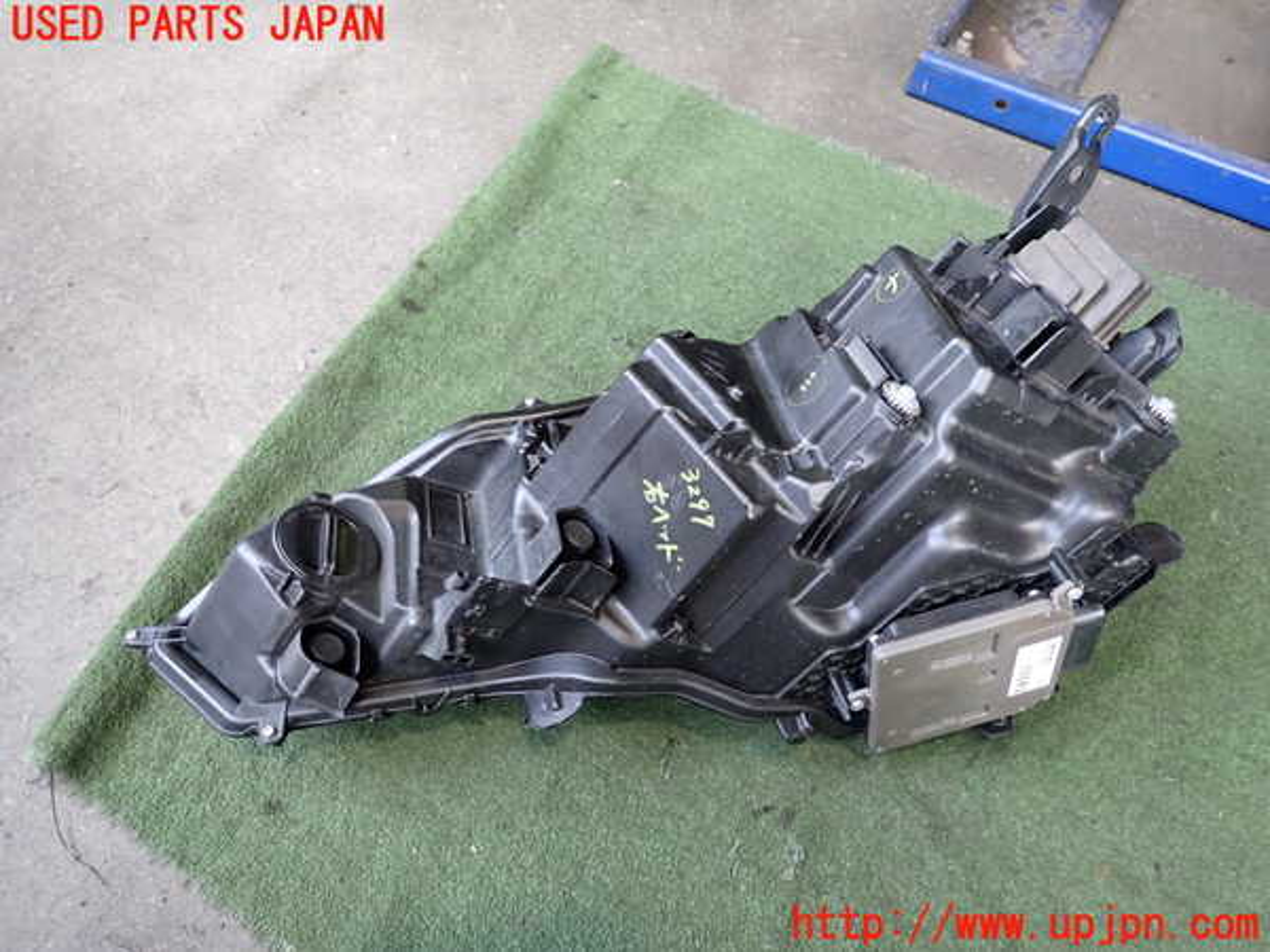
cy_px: 476
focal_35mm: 25
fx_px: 917
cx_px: 635
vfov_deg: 54.9
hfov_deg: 69.4
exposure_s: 1/60
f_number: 2
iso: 200
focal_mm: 4.5
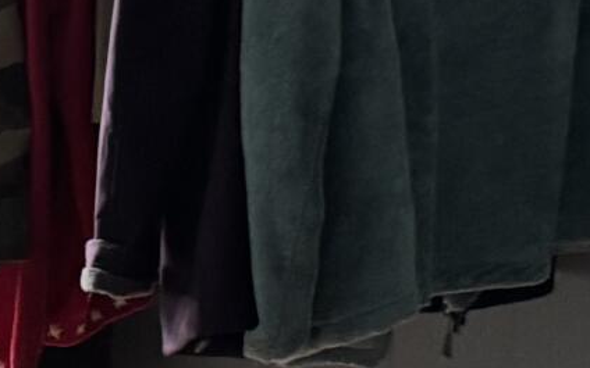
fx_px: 2894
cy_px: 376
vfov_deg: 7.3
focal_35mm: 180
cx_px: -761
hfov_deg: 10.3
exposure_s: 1/60
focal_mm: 6.76
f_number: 1.78
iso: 400
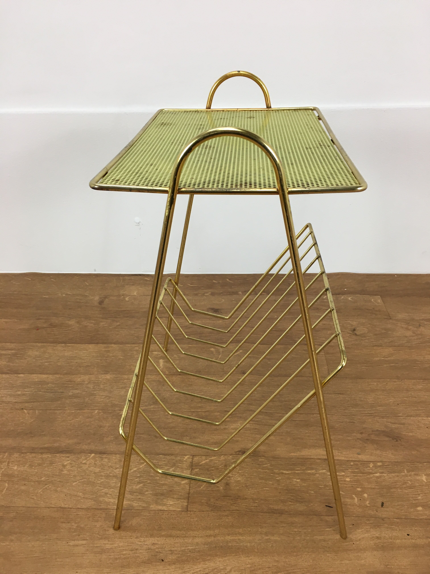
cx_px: 215
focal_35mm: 29
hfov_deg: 48.2
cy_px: 287
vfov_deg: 61.7
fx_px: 480
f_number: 2.2
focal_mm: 4.15
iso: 40
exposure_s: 1/33
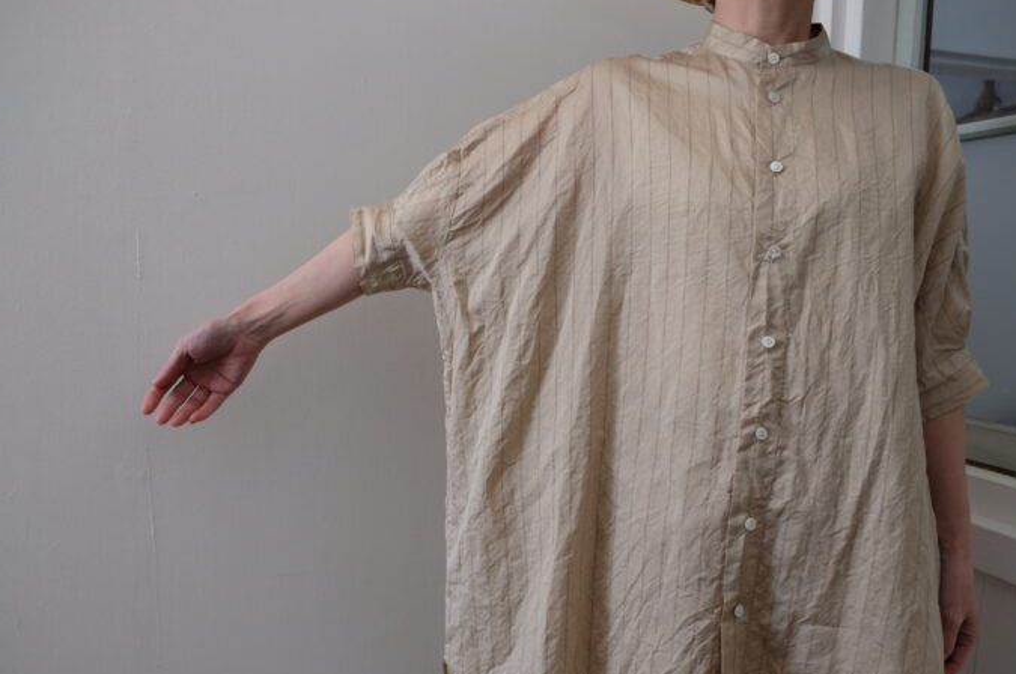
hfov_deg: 65.5
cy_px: 336
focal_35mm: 28
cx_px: 503
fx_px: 789
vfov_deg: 46.3
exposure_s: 1/125
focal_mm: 18
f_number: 4.5
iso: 1250
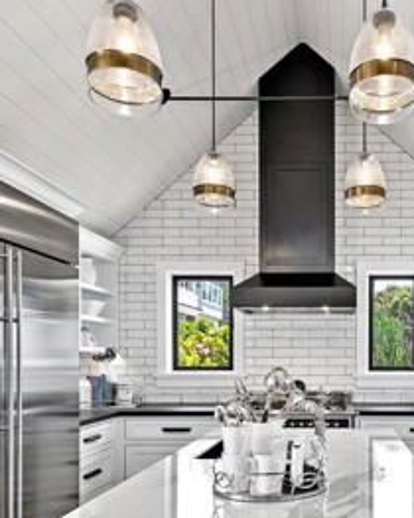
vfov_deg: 54.3
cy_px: 356
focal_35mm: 32
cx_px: 331
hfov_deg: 43.6
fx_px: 491
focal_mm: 14
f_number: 7.1
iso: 125
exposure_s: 1/4
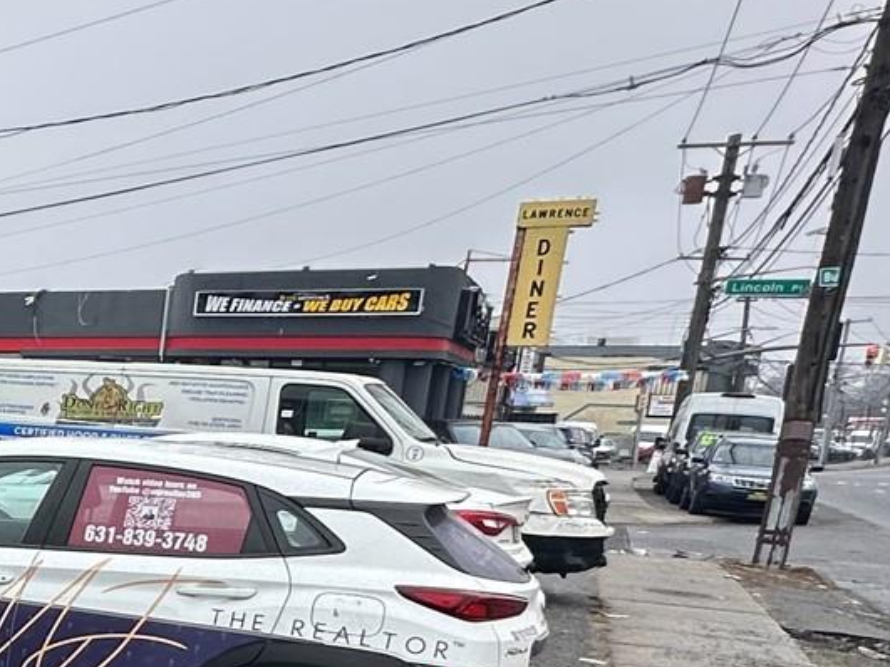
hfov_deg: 23.7
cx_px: -597
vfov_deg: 25.9
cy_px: 633
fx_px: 1388
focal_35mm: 54
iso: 40
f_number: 2.2
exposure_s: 1/430
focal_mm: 2.22
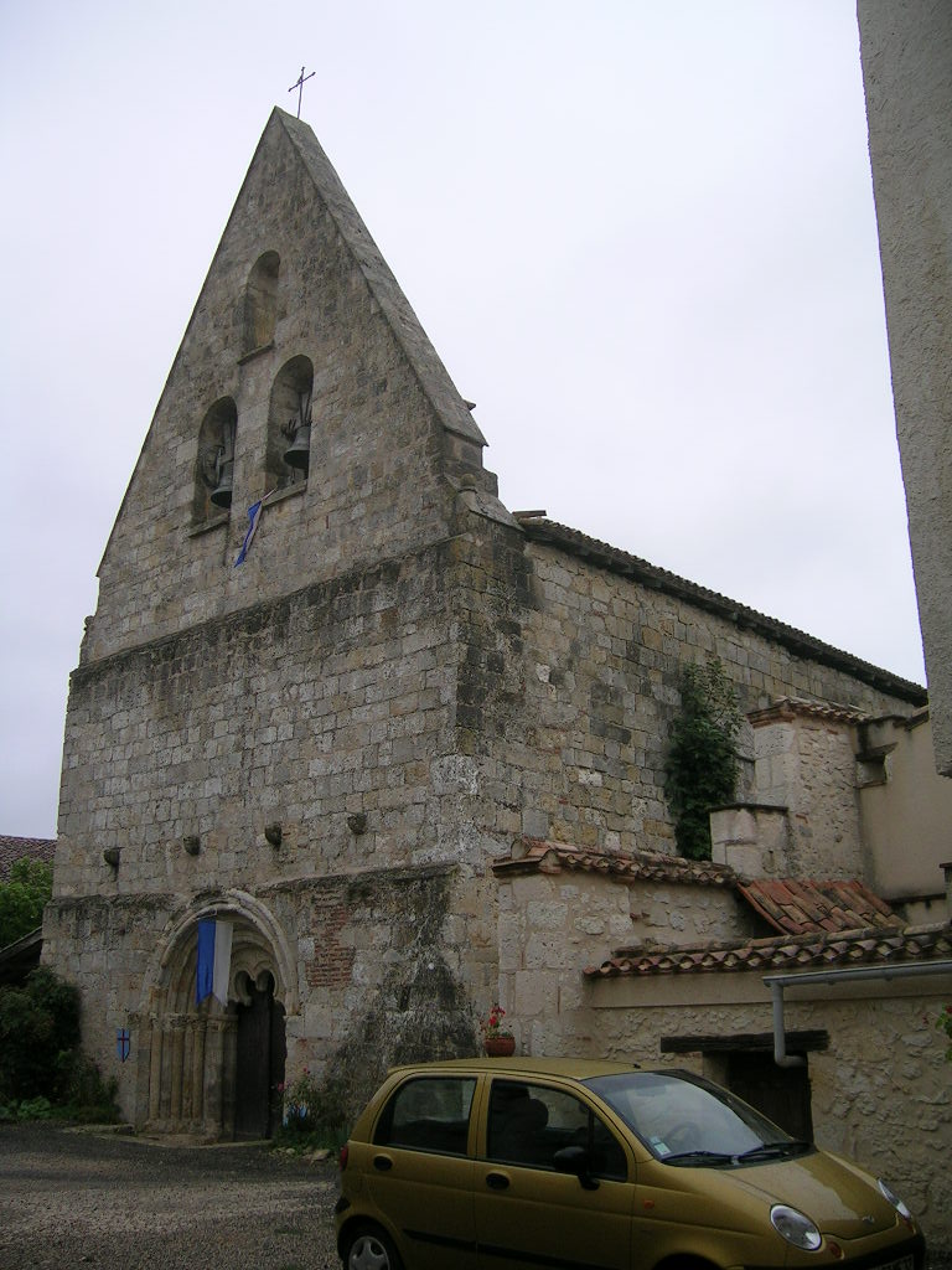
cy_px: 635
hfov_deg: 40.7
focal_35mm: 35
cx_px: 476
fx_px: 1283
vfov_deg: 52.6
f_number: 2.8
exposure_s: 1/167
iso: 50
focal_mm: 5.4
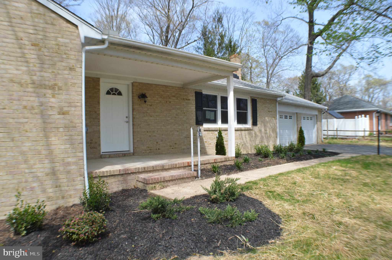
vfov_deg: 43.5
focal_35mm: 30
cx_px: 196
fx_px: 326
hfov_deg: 62.0
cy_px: 130
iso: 100
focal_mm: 20
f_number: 6.3
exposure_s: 1/160
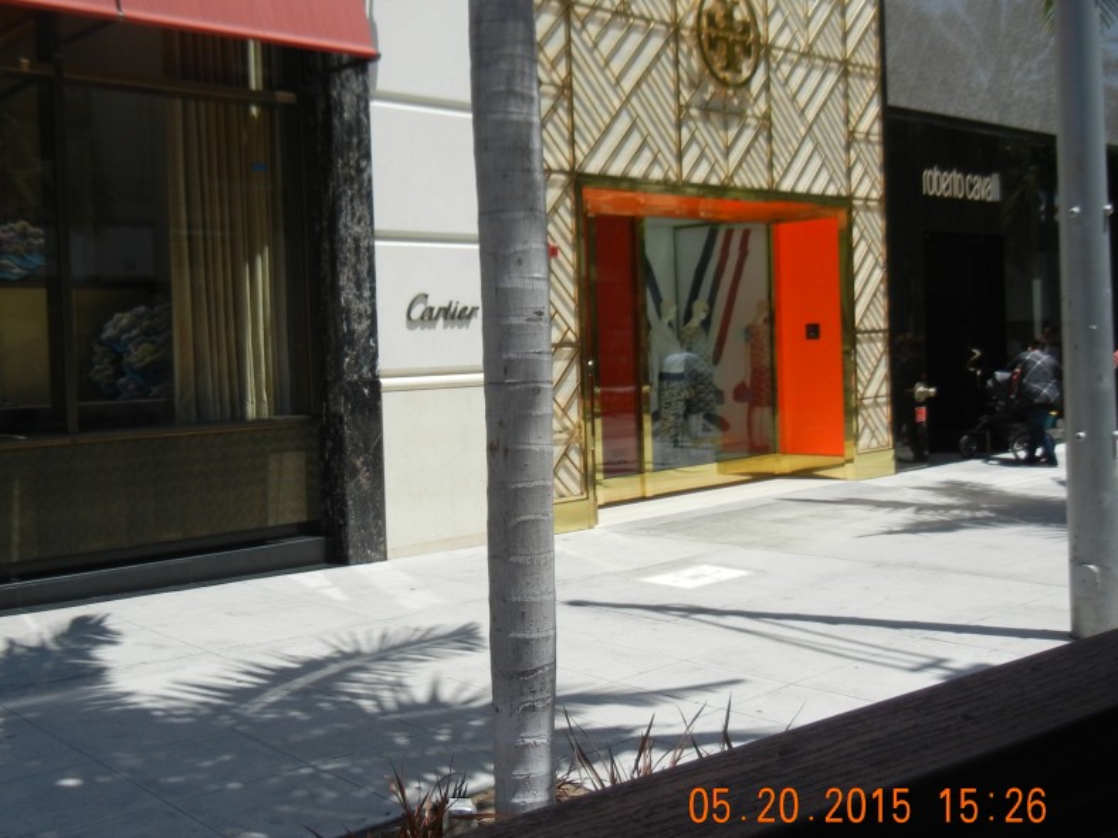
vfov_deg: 36.8
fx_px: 1260
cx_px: 409
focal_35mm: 39
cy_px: 374
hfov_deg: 47.4
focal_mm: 5.4
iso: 160
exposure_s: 1/402
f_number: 7
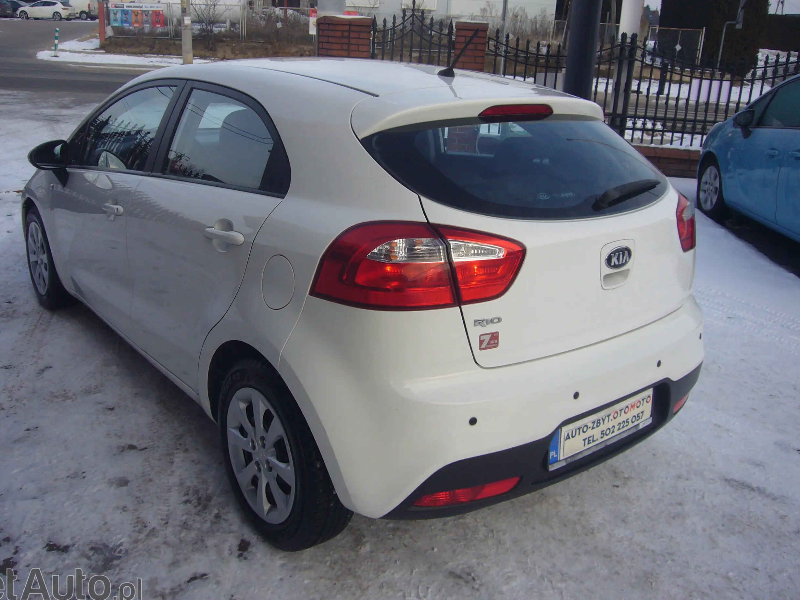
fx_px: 740
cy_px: 271
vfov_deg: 44.1
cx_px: 362
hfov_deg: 56.7
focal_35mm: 32
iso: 80
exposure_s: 1/250
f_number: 5.6
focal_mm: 4.6
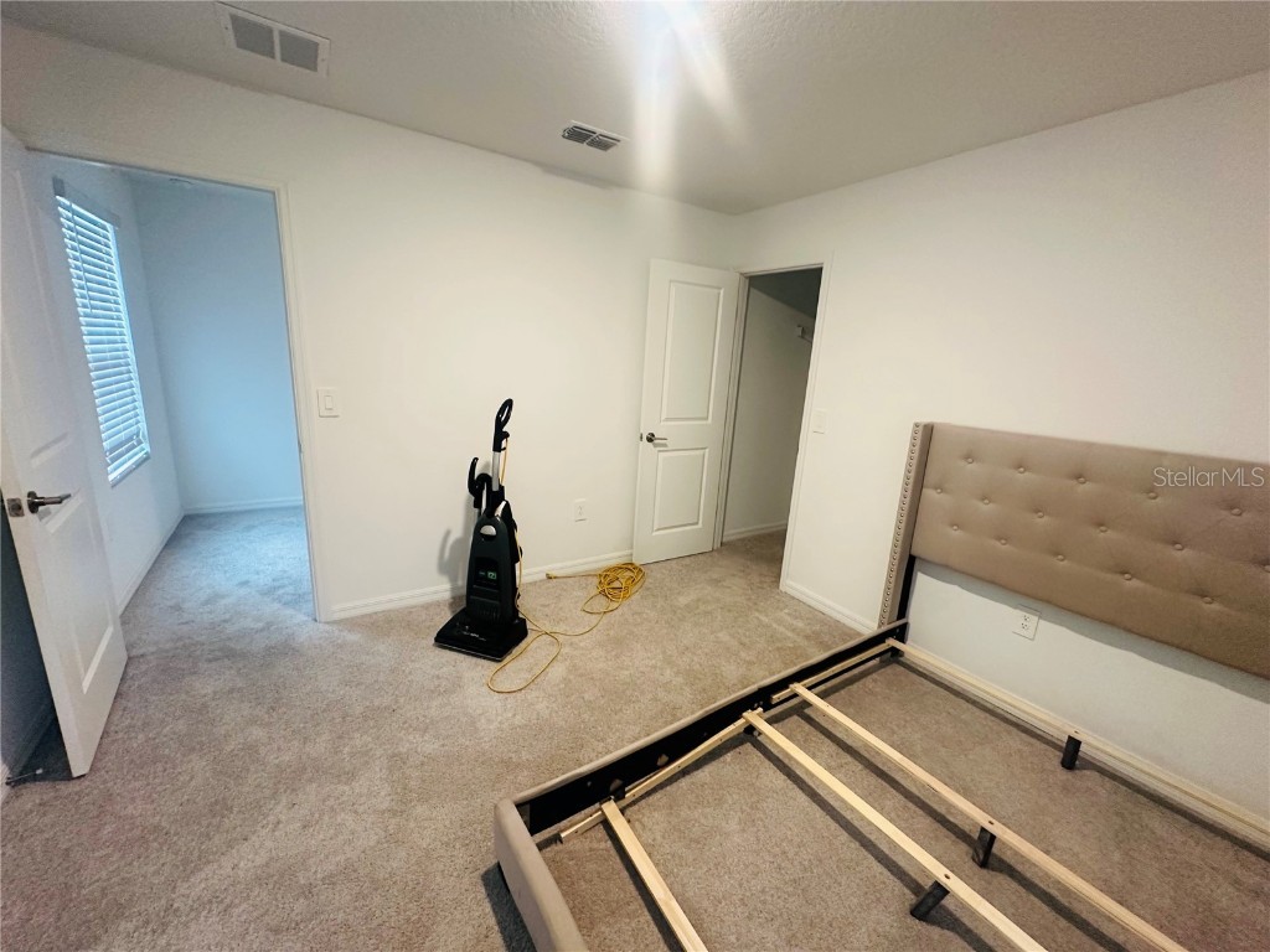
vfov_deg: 85.7
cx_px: 635
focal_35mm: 14
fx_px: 514
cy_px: 476
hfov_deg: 102.1
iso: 320
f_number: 2.2
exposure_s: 1/60
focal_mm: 2.22
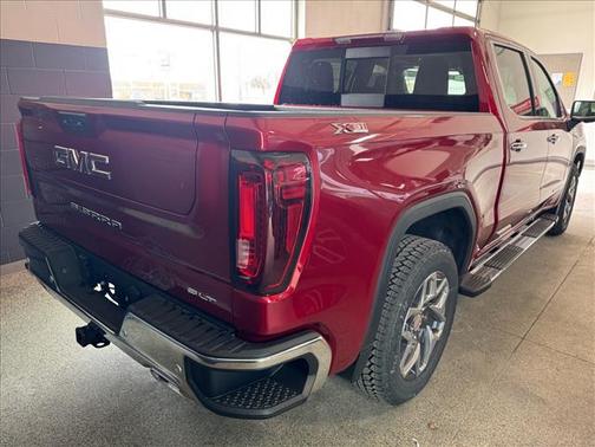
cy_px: 224
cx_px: 298
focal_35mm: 24
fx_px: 413
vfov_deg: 56.8
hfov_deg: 71.6
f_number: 1.78
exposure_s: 1/60
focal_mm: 6.76
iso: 160
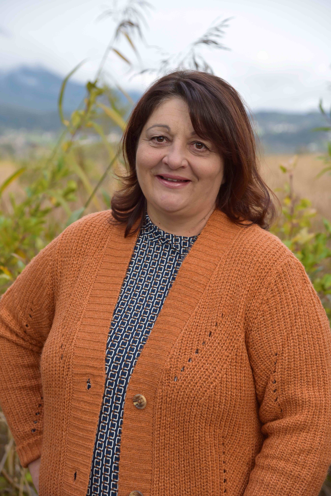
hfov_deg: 16.7
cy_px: 248
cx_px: 166
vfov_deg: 24.8
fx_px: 1130
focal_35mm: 82
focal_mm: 82
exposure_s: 1/400
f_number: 5
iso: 400
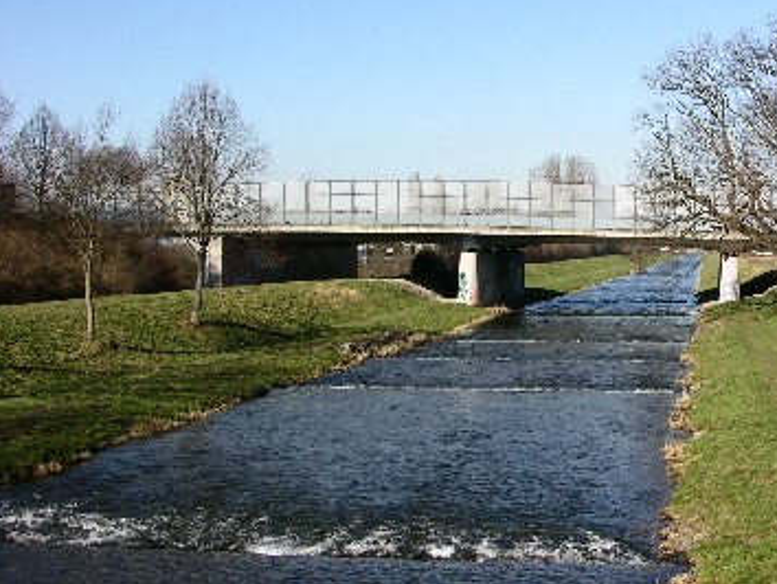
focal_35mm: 58
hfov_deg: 32.5
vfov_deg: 25.2
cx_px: 589
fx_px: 1303
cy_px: 228
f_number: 8
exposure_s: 1/129
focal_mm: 8.9
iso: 50
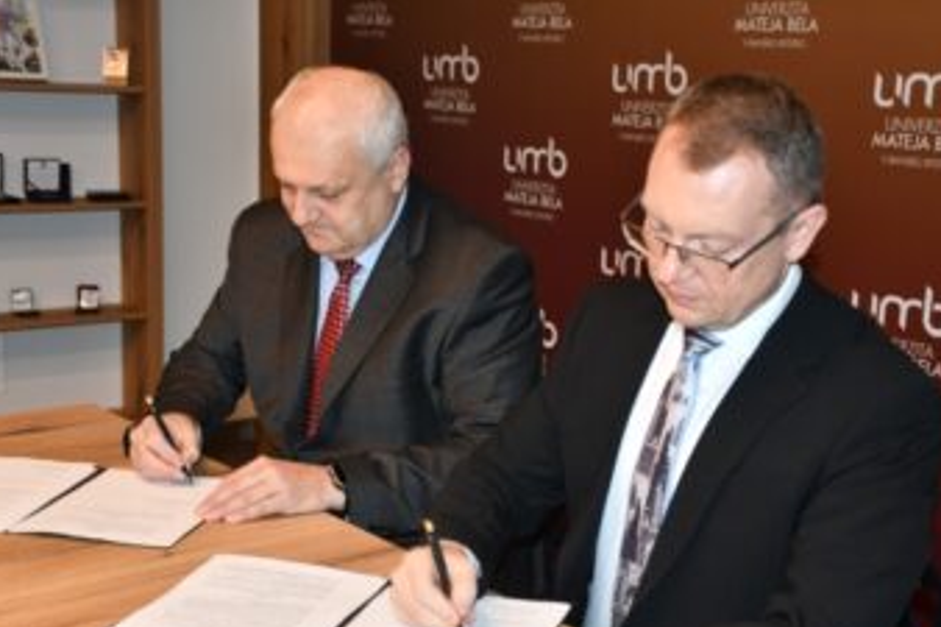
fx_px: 1463
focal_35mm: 56
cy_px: 387
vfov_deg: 24.1
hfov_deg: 35.7
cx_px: 482
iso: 500
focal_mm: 30
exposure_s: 1/60
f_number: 4
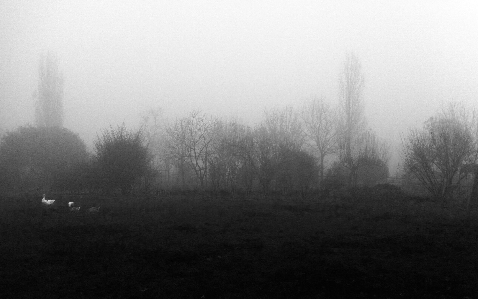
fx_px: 495
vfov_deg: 33.6
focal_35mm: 38
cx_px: 239
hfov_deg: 51.5
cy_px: 155
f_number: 2.8
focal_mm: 3.85
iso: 80
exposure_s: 1/120
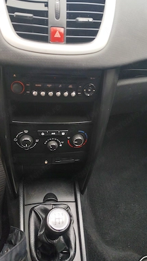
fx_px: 180
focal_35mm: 26
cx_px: 65
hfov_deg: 44.3
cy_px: 133
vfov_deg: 71.9
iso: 205
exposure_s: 1/100
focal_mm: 6.19
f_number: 1.65
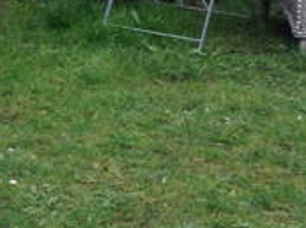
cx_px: -253
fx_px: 1332
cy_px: -90
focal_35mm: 151
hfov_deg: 12.0
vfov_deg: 9.6
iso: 50
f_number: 2.4
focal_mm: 3.3
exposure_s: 1/120
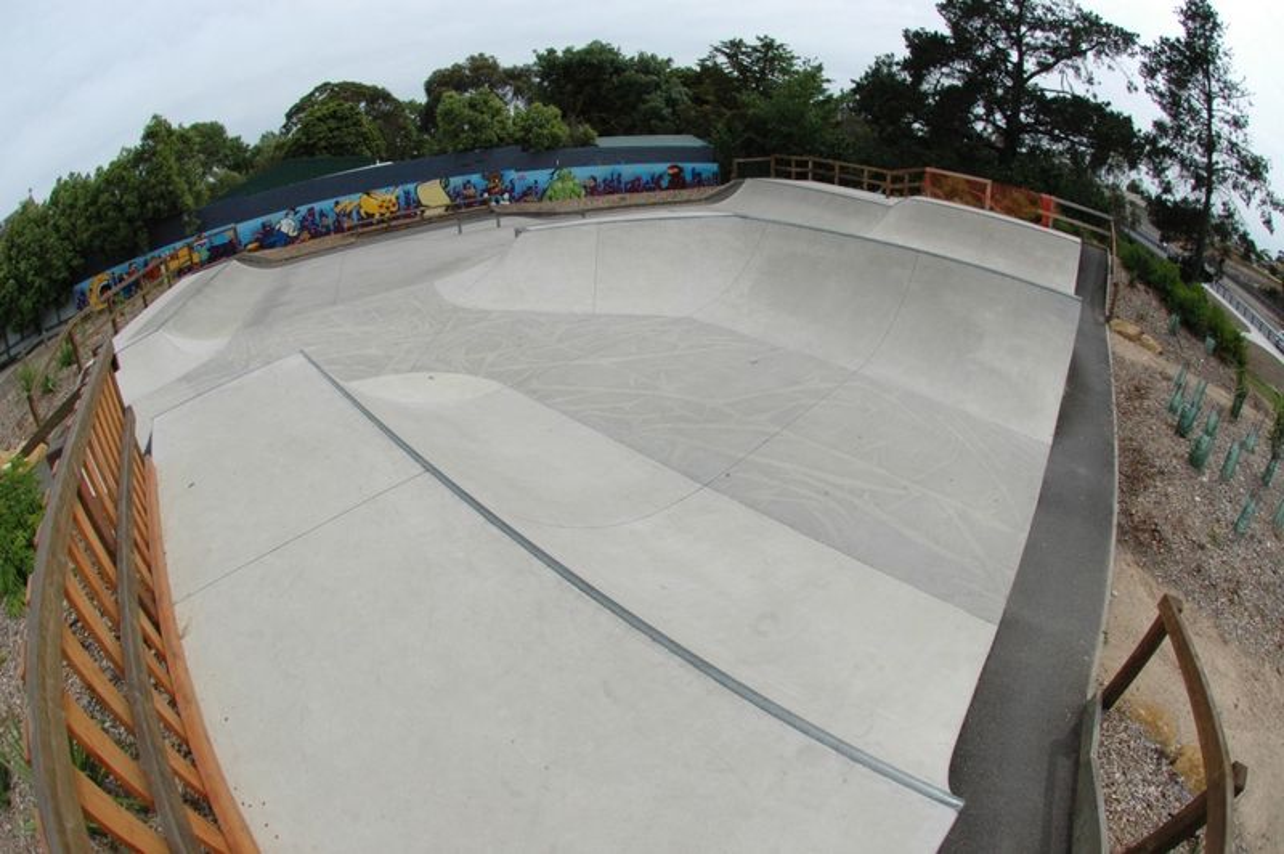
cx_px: 642
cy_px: 427
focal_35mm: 16
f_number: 14
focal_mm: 10.5
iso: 800
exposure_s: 1/800
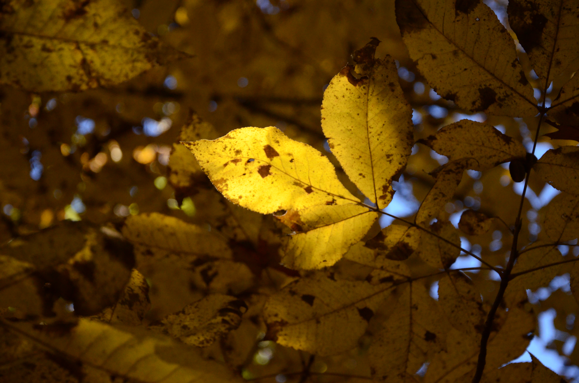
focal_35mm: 120
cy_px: 192
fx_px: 1926
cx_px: 290
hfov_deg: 17.1
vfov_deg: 11.4
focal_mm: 80
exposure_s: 1/1250
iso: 2000
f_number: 6.3
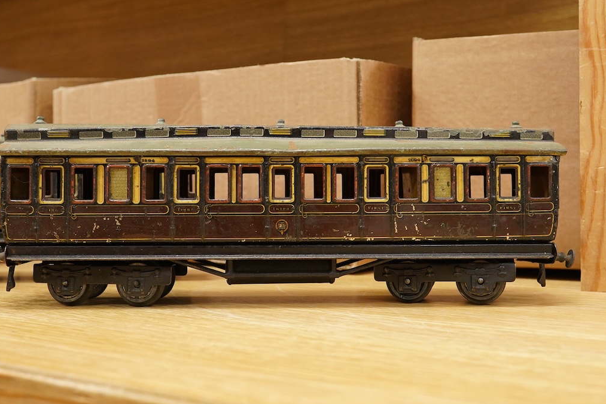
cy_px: 190
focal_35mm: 50
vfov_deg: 27.0
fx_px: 841
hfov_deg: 39.6
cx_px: 271
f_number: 10
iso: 2500
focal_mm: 30
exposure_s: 1/80
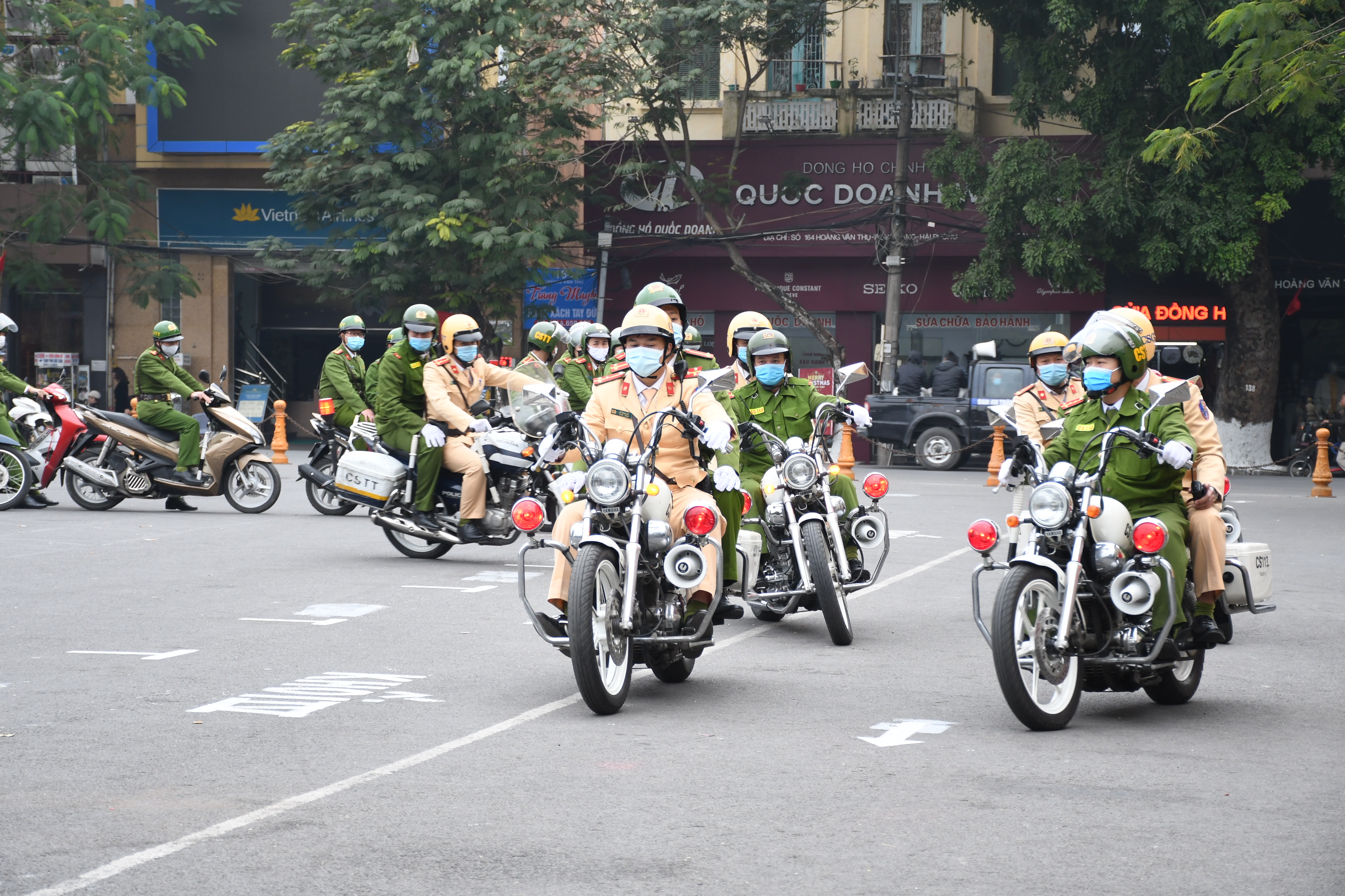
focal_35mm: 90
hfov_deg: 22.6
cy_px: 448
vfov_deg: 15.2
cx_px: 672
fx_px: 3362
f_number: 5.6
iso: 500
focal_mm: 60
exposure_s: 1/200
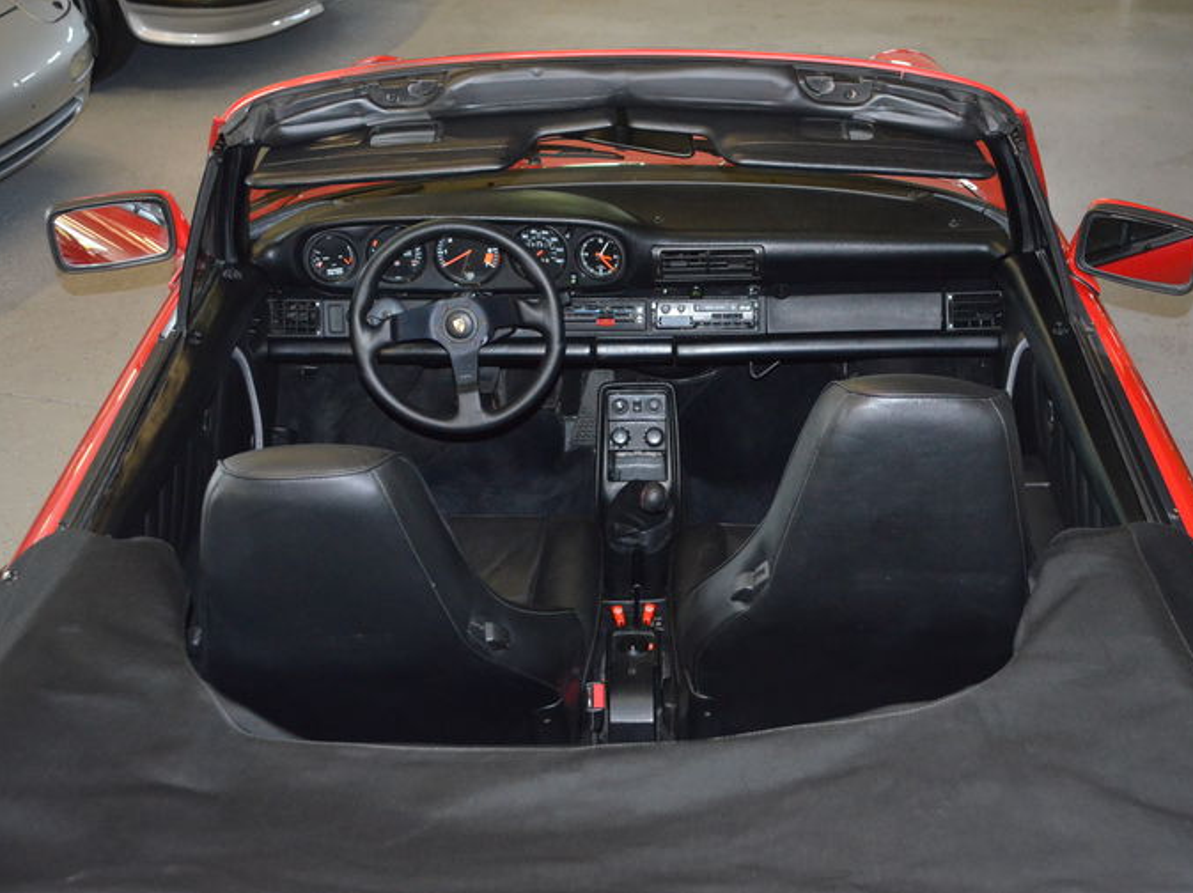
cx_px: 651
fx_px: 1584
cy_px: 448
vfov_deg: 31.5
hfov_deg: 41.2
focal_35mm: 46
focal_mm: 28
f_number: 4
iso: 3200
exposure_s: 1/60
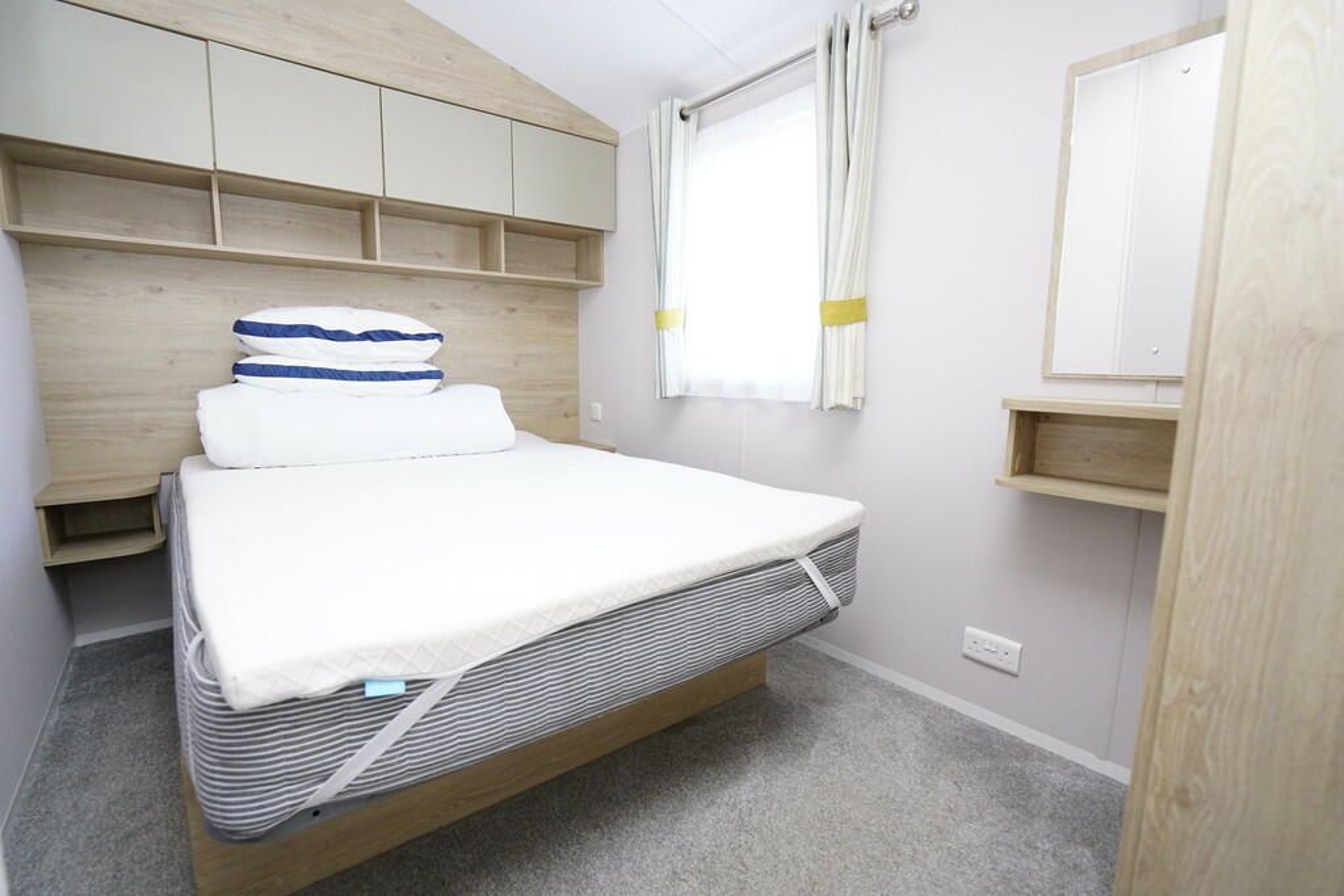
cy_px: 448
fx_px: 597
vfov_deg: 73.8
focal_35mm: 16
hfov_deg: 96.7
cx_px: 672
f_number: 5
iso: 1600
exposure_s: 1/60
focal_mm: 16
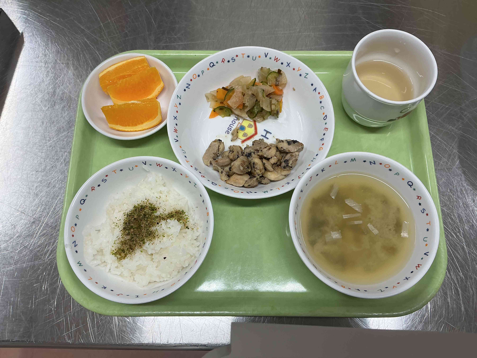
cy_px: 179
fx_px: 400
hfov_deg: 61.7
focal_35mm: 29
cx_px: 238
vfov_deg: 48.2
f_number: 1.8
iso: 25
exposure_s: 1/120
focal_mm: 3
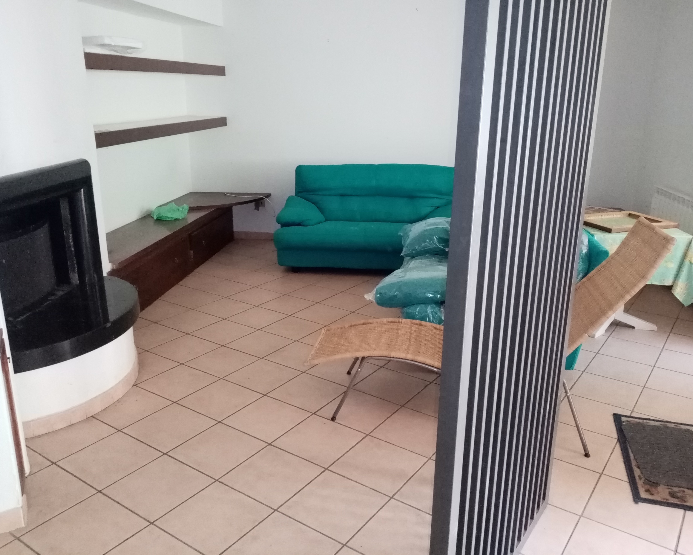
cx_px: 347
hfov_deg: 62.2
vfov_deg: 51.5
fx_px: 574
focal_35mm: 28
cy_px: 271
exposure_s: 1/20
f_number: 1.8
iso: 962
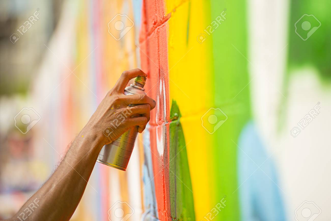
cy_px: 110
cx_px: 166
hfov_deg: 10.3
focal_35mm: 200
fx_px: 1839
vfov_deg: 6.9
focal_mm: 200
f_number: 4
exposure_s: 1/3200
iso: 250
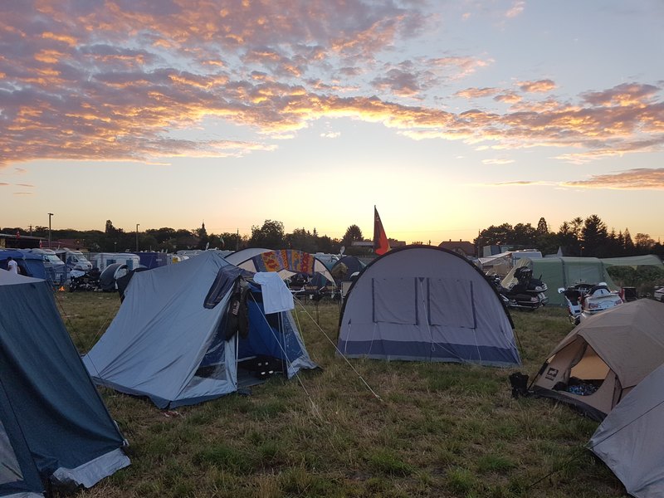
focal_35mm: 26
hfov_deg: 67.3
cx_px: 332
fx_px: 499
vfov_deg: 53.1
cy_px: 249
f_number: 1.7
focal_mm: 4.2
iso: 40
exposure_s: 1/171
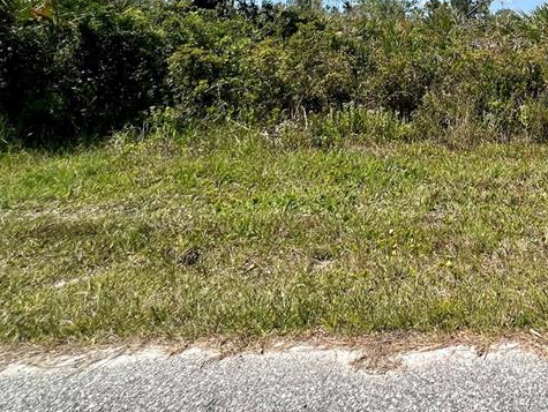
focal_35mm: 28
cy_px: -28
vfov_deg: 41.2
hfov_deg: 53.0
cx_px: 523
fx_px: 444
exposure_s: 1/1647
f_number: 1.8
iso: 32
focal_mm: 1.57
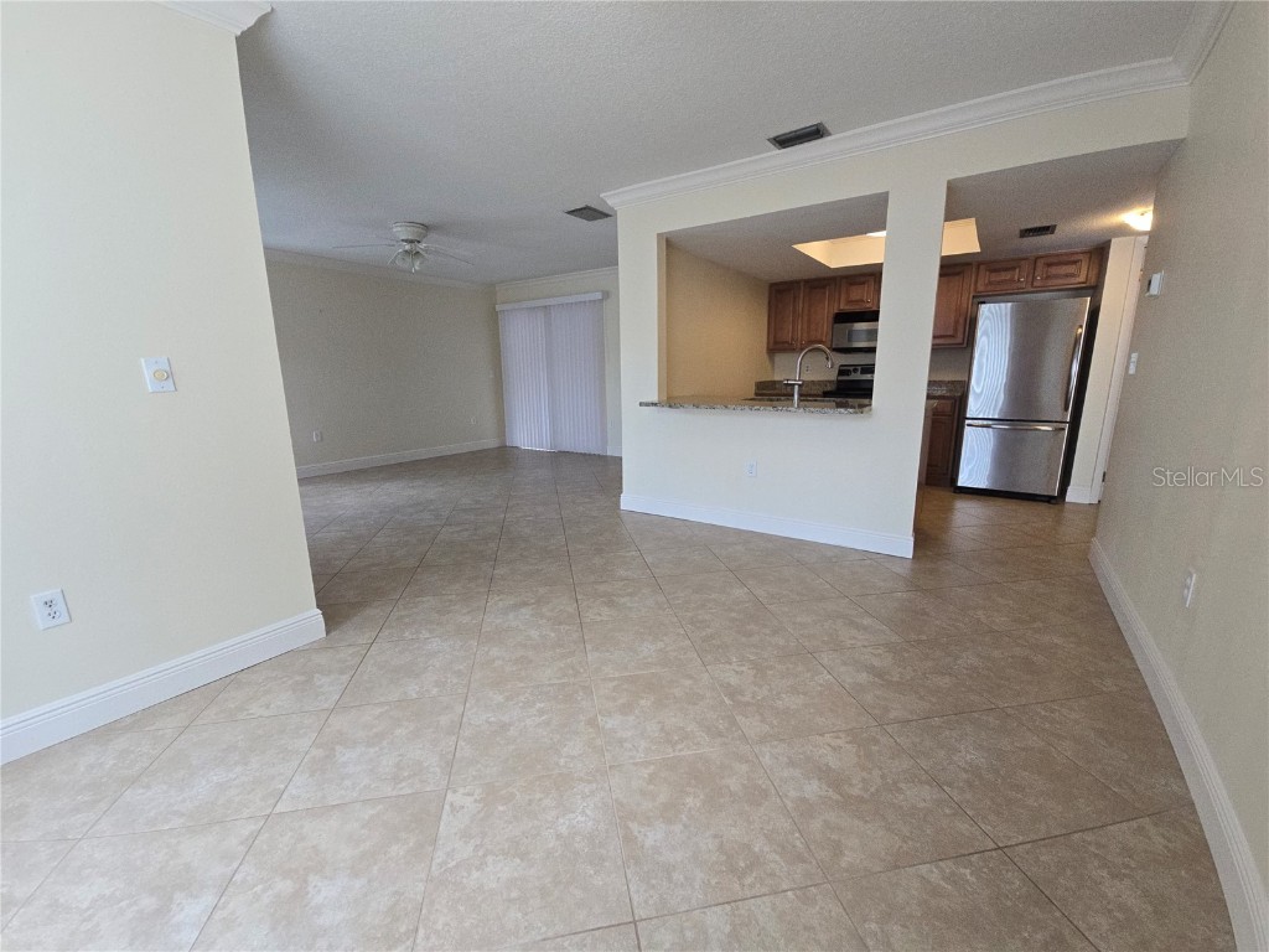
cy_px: 476
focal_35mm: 13
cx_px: 634
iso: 125
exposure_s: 1/60
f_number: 2.2
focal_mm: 2.2
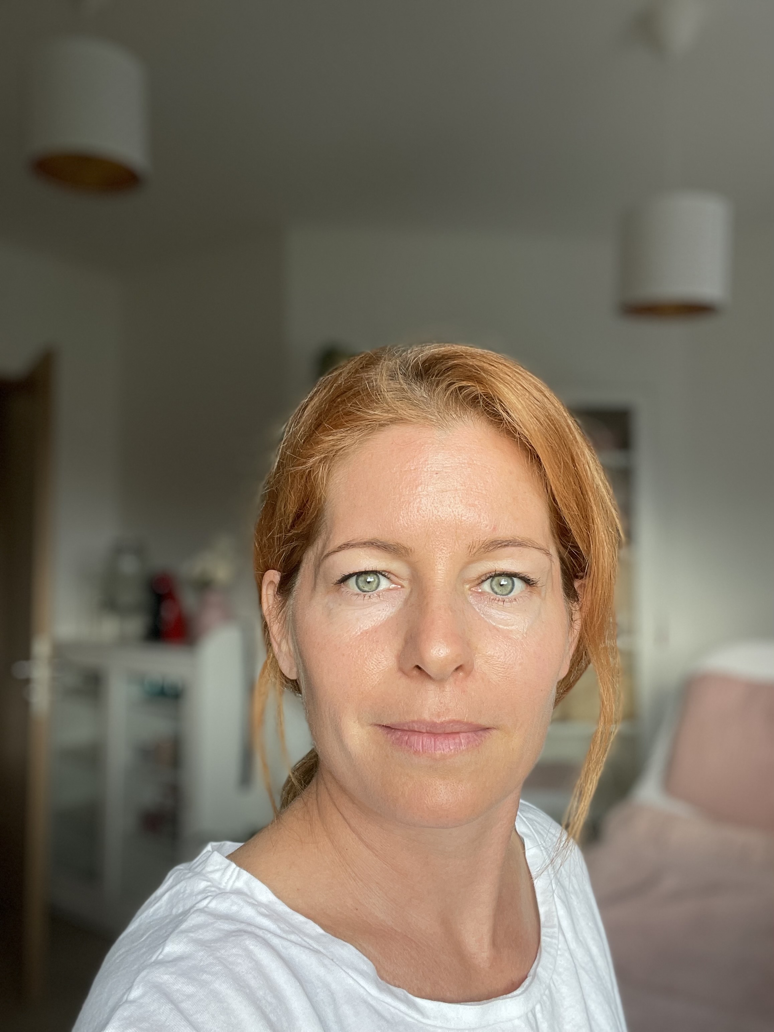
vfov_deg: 60.0
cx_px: 387
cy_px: 516
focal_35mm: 30
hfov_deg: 46.8
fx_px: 894
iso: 100
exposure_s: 1/105
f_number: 2.2
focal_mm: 2.71
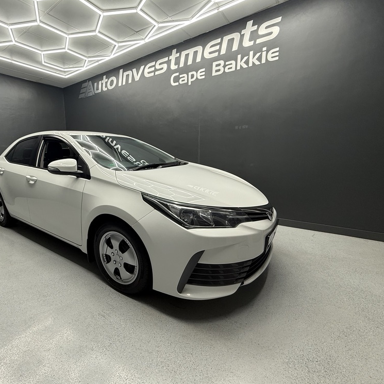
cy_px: 192
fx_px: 213
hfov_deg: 81.9
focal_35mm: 17
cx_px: 137
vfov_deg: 84.0
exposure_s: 1/100
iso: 125
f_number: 2.2
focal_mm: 2.22
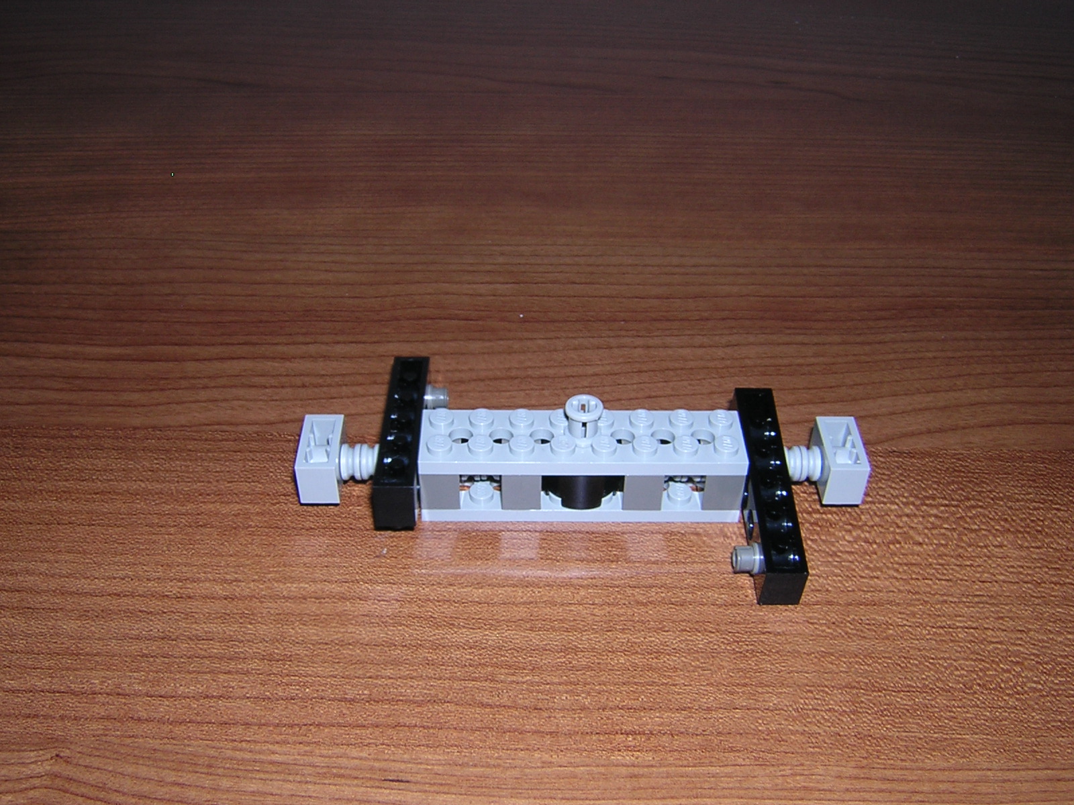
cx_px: 537
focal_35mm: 36
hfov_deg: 51.4
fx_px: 1117
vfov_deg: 39.7
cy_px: 402
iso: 100
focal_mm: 4.7
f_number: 5.2
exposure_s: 1/60.1
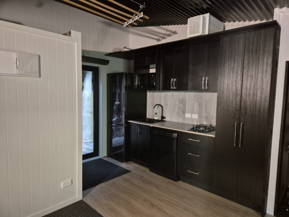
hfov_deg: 73.9
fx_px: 192
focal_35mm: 23
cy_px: 108
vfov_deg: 58.9
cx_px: 144
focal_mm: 5.4
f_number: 1.8
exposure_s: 1/50
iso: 2000
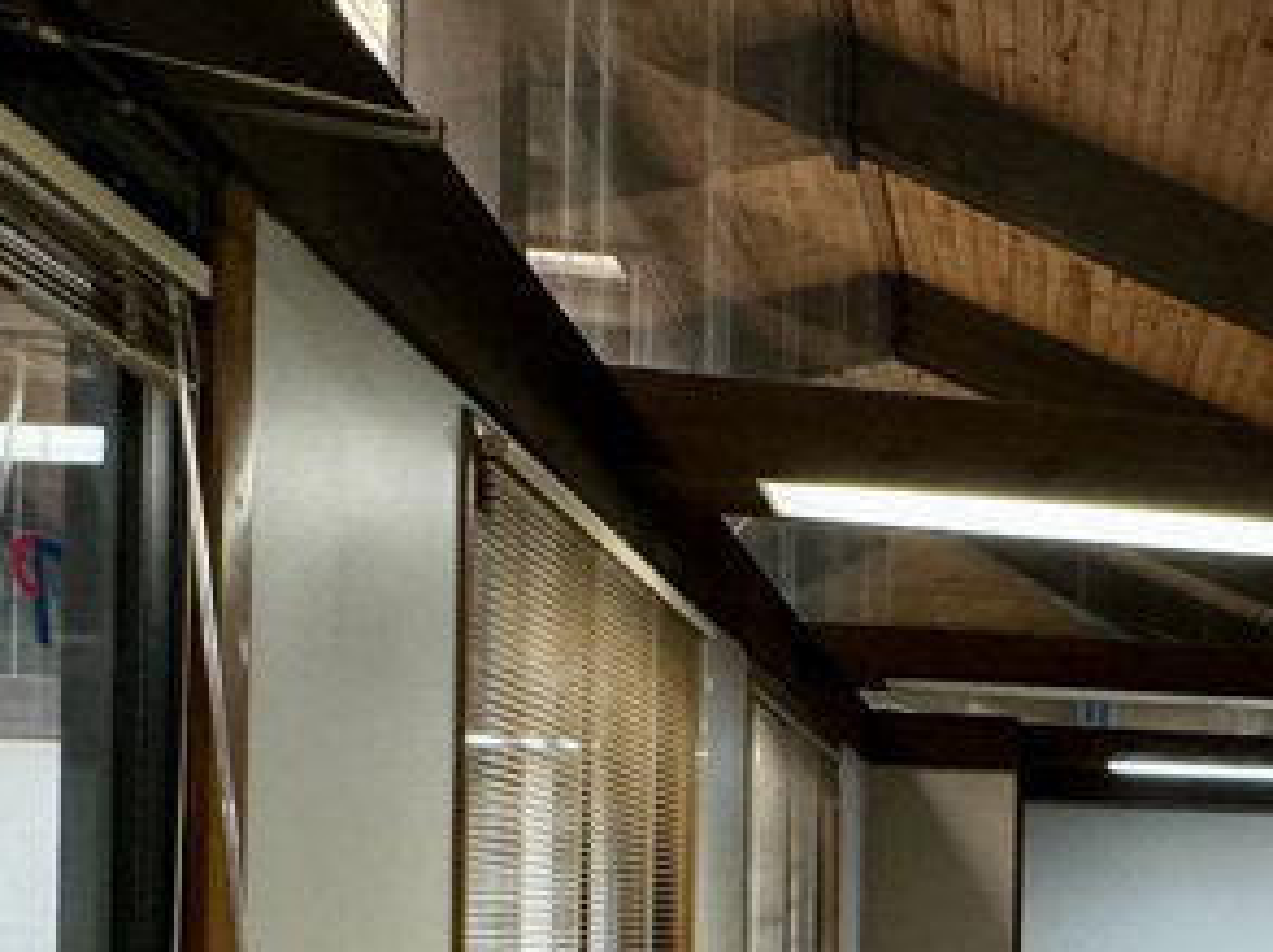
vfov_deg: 27.8
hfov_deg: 32.8
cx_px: 1486
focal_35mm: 49
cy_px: 956
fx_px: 1800
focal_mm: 2.22
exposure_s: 1/60
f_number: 2.2
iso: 400
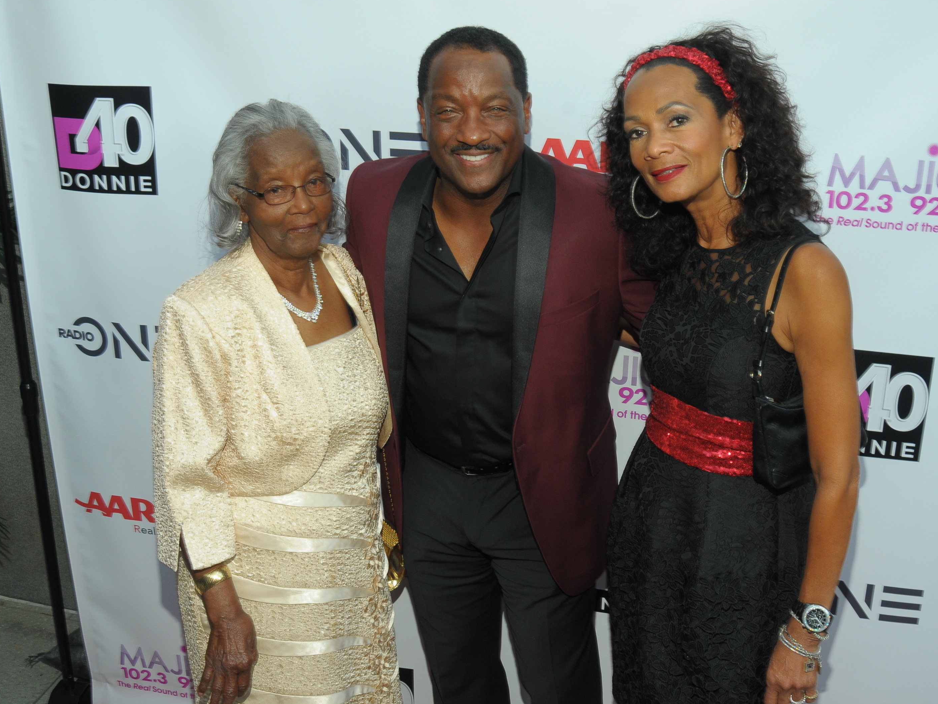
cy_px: 348
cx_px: 519
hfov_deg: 43.8
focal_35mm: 43
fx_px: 1165
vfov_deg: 33.6
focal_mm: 26
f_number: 8
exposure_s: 1/80
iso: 400
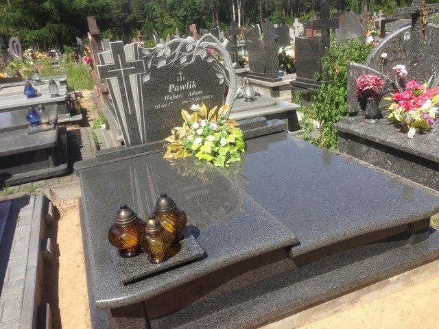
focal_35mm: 33
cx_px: 220
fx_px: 419
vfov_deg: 42.9
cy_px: 164
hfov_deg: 55.4
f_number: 2.4
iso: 50
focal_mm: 4.12
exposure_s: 1/1205
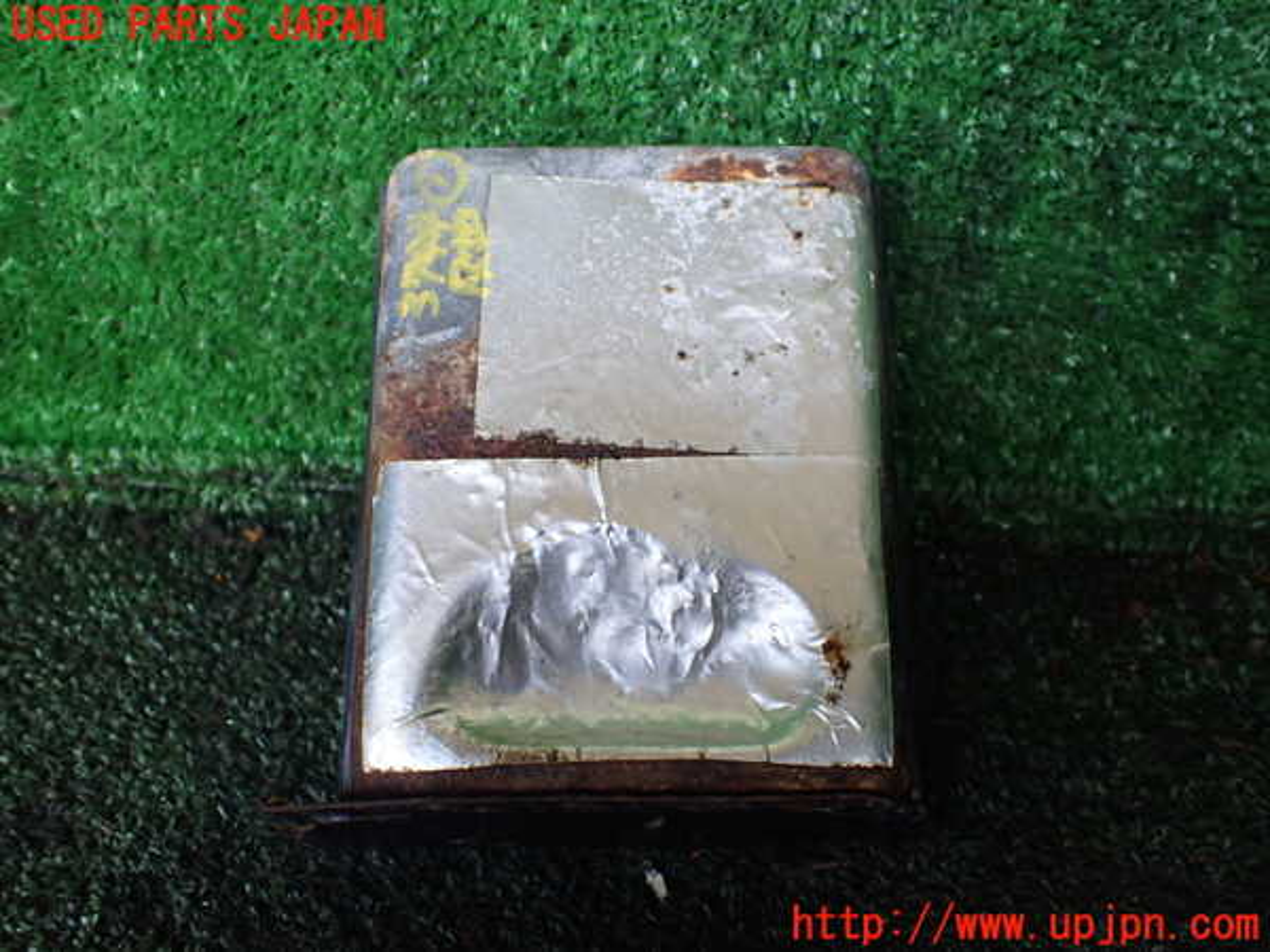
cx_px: 635
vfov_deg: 46.8
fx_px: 1101
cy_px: 476
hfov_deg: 60.0
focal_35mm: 30
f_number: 2.3
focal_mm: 5.4
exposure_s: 1/125
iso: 320
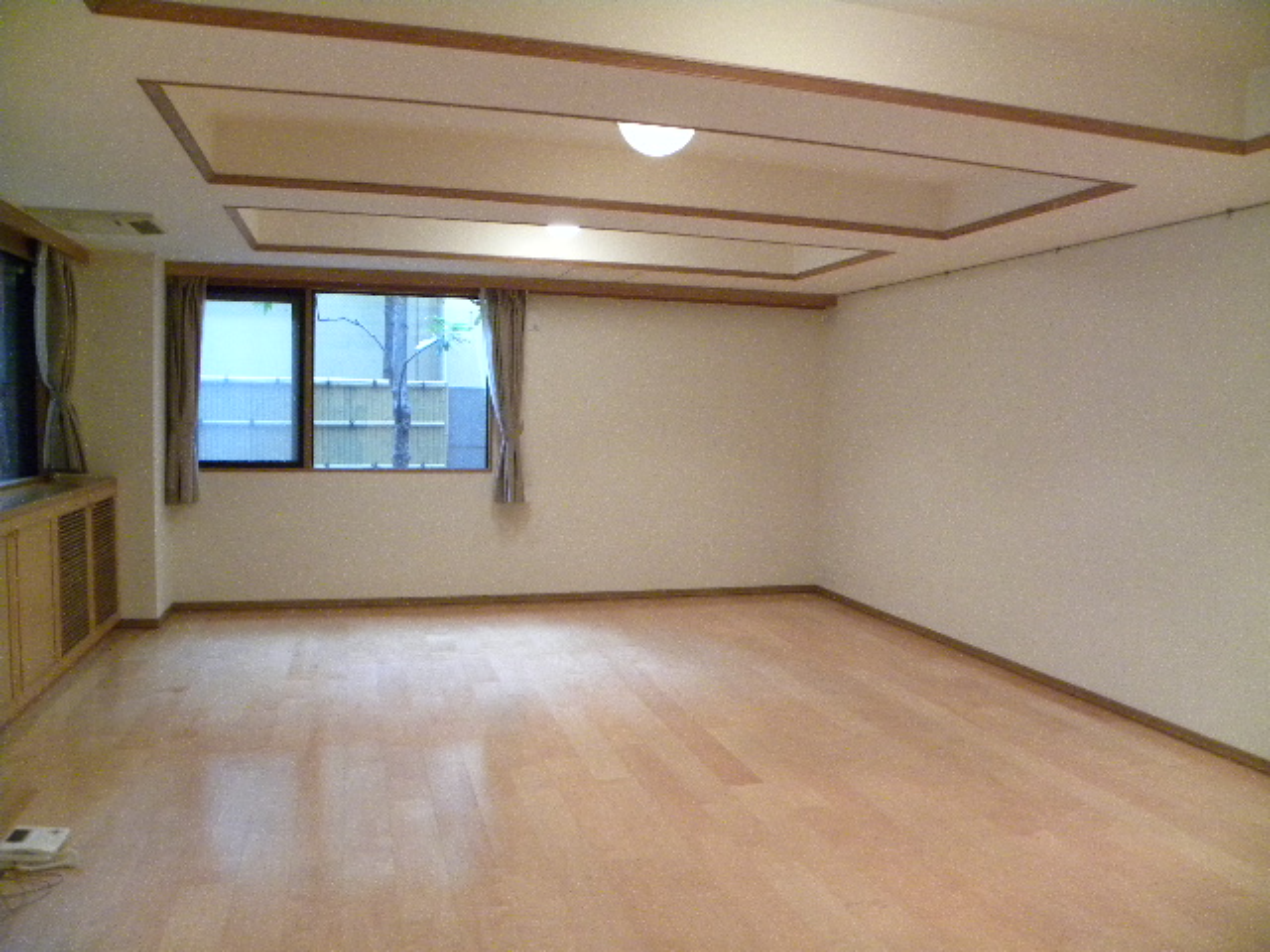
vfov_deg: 53.1
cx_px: 635
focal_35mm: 26
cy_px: 476
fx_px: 954
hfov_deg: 67.3
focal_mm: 4.6
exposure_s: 1/41.4
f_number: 2.8
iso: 400
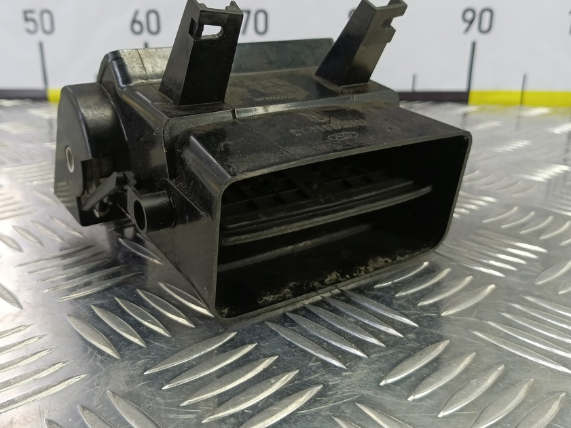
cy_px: 174
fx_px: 462
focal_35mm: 28
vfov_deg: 49.5
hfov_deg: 63.2
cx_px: 251
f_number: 1.6
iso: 186
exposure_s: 1/50
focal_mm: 4.11
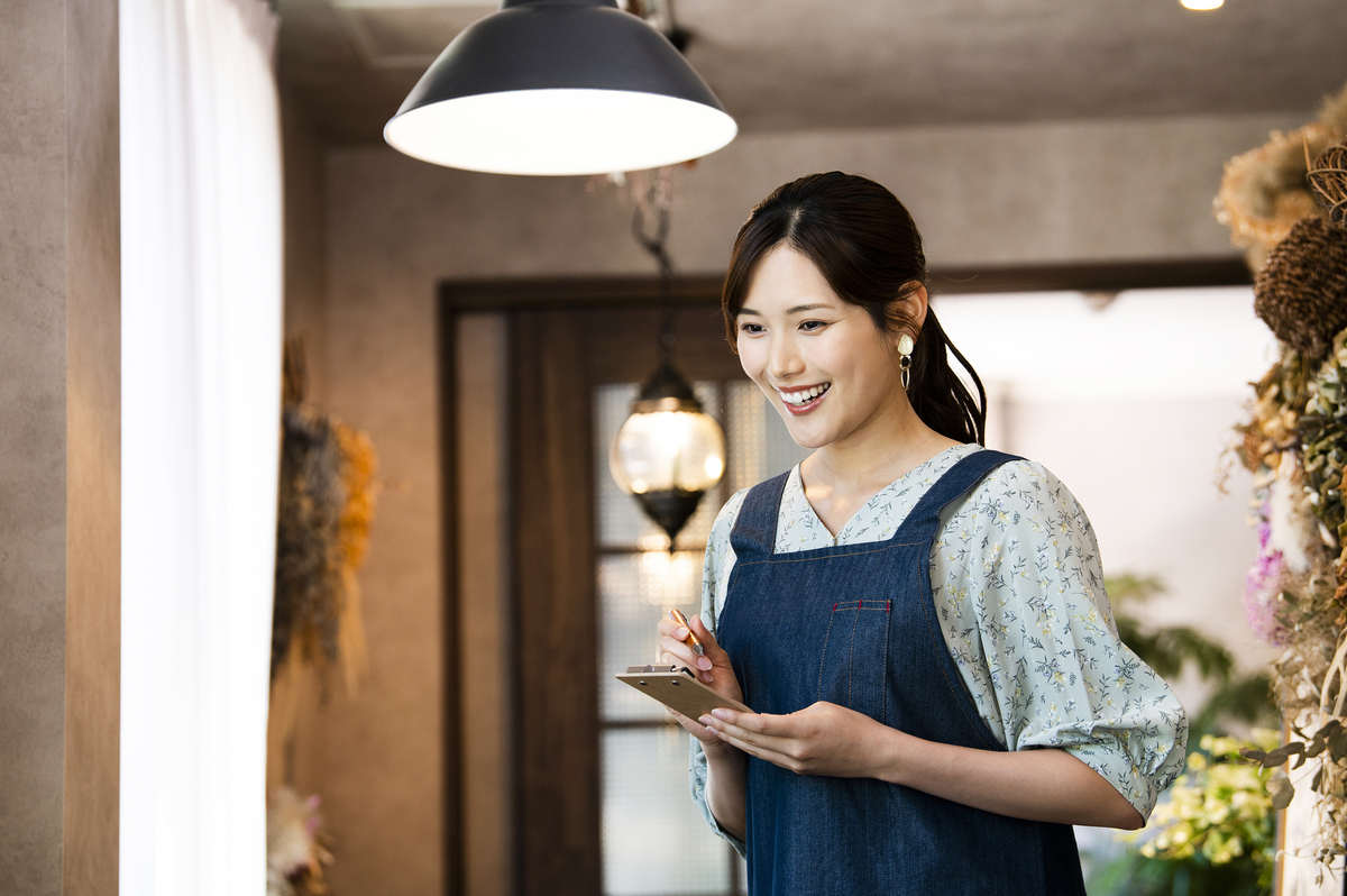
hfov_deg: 20.0
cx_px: 674
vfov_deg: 13.4
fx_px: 3813
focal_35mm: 102
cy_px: 448
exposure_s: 1/80
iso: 500
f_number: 4
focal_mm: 102
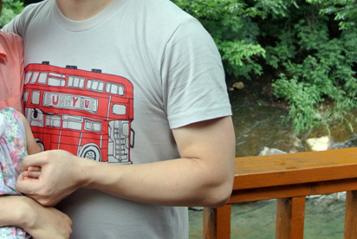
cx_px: 140
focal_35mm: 72
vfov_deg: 18.9
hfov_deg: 28.0
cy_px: 75
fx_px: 715
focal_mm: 11
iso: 400
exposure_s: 1/200
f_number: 3.5
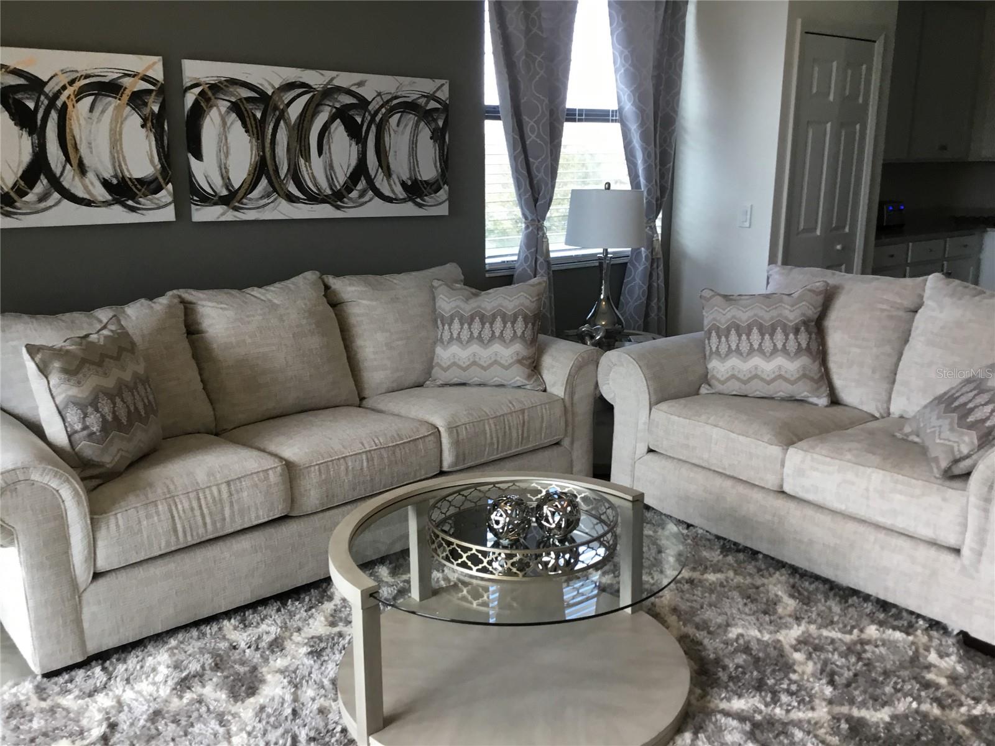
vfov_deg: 45.4
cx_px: 498
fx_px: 891
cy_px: 373
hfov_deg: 58.4
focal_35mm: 31
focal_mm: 3.3
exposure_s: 1/30
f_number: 2.4
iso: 25
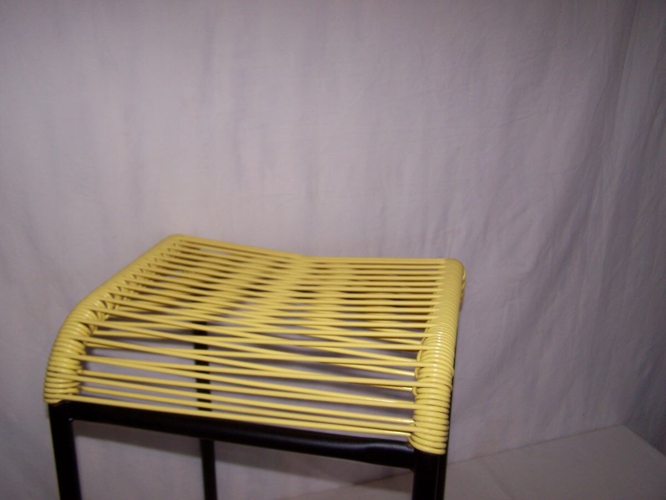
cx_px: 333
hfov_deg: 49.0
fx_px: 731
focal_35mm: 38
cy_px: 250
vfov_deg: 37.7
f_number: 2.8
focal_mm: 6.3
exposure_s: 1/60
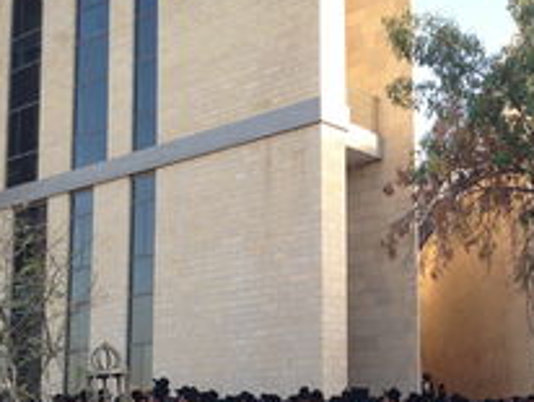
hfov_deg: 29.9
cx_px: 381
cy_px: 290
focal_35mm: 64
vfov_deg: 22.8
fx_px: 988
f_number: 2.4
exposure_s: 1/240
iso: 50
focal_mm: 4.13
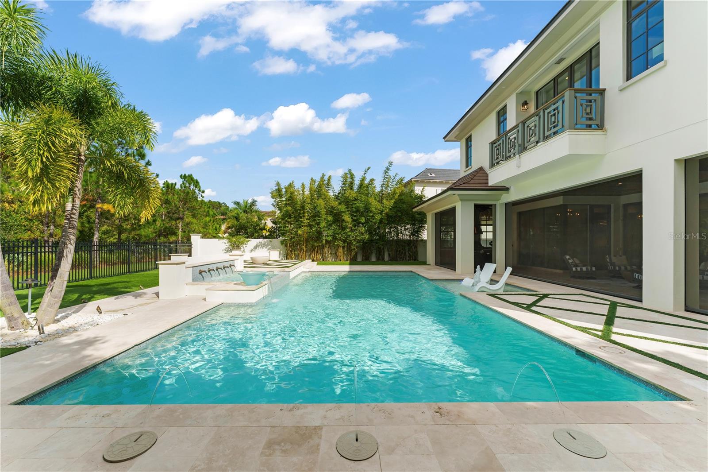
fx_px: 275
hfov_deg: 104.3
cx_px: 354
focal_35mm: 14
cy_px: 236
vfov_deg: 81.2
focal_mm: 14
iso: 200
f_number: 7.1
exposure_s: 1/500
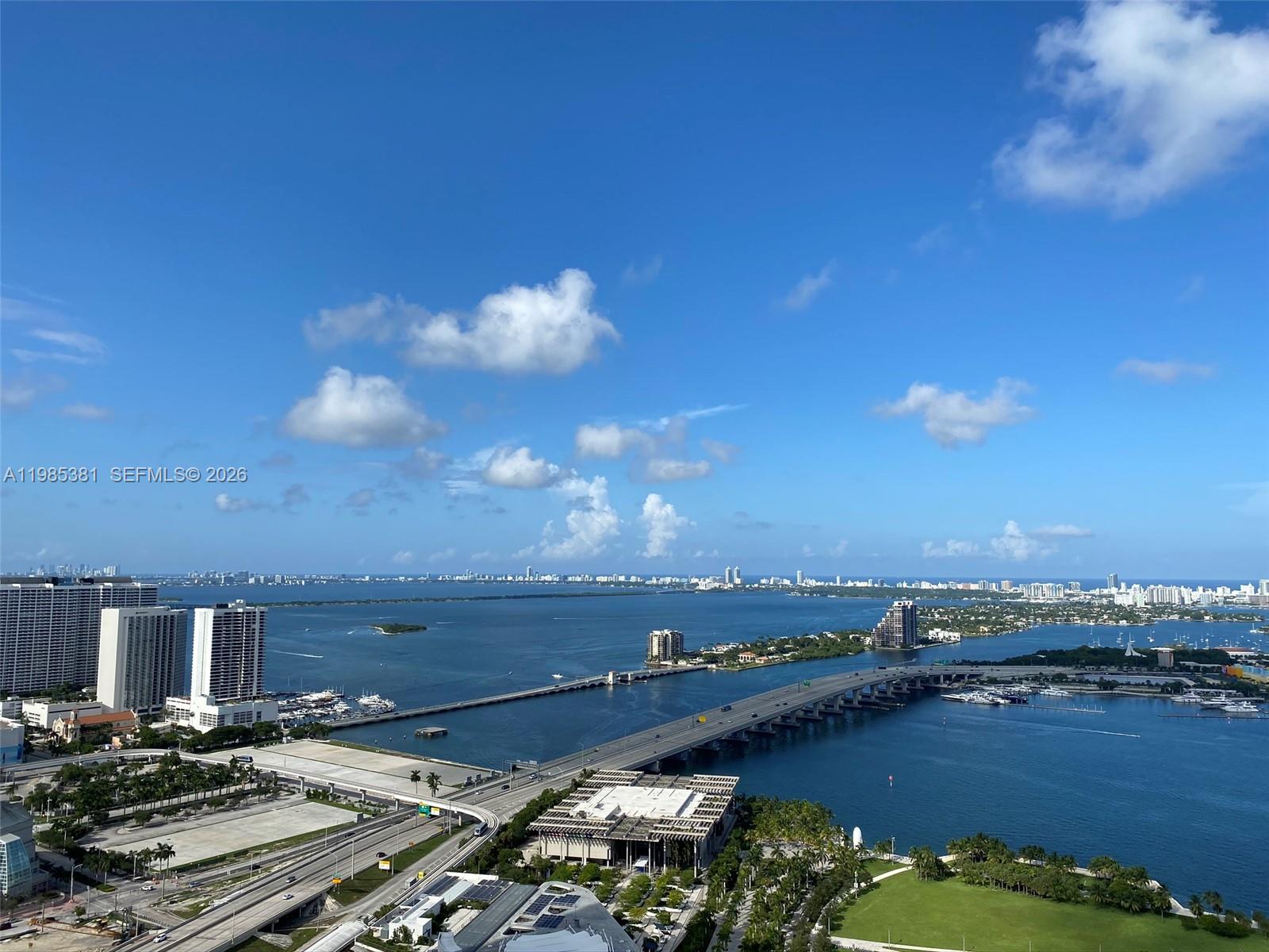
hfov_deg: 67.3
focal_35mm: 26
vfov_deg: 53.1
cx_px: 634
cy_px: 476
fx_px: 953
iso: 32
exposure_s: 1/3610
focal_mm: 4.25
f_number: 1.8
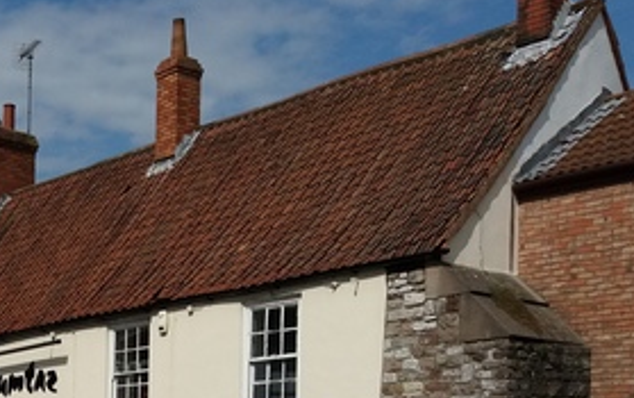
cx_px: 39
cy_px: 494
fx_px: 1176
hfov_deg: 28.7
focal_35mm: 68
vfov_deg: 18.1
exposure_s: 1/4073
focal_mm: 3.7
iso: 64
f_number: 1.9
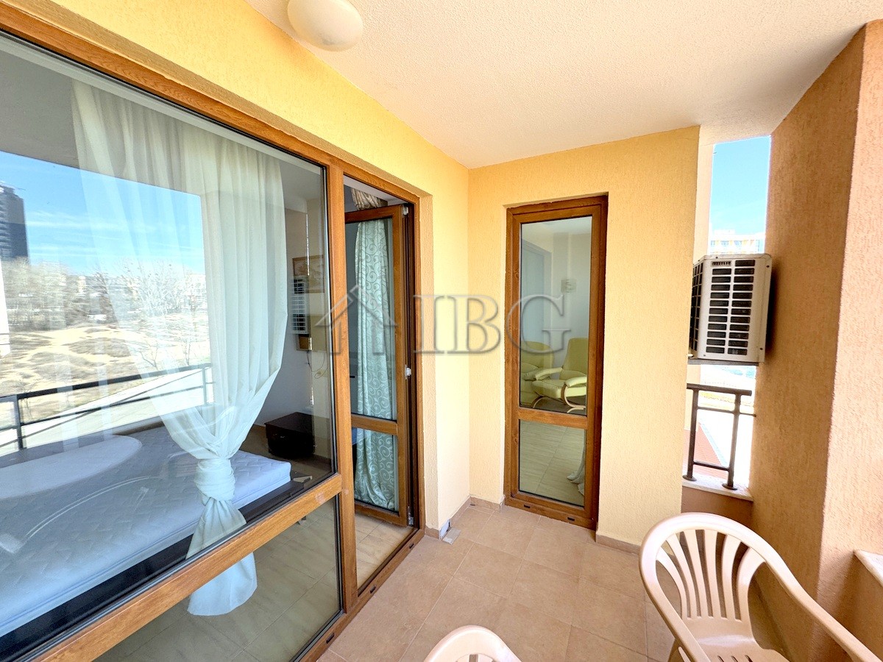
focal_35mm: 14
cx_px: 442
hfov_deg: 102.1
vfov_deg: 85.7
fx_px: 357
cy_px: 331
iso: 40
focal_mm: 2.22
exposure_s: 1/122
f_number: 2.2
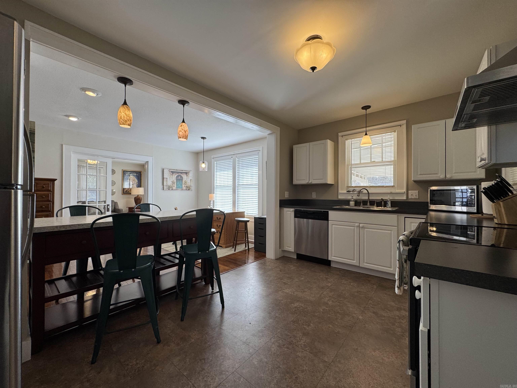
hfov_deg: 102.1
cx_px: 258
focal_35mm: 14
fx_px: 209
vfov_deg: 85.7
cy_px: 194
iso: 64
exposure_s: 1/120
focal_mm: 2.22
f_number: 2.2
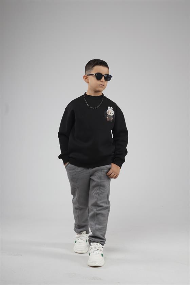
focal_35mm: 51
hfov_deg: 26.5
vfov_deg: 38.9
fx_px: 404
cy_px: 142
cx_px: 95
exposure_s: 1/160
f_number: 5.6
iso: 80
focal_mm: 34
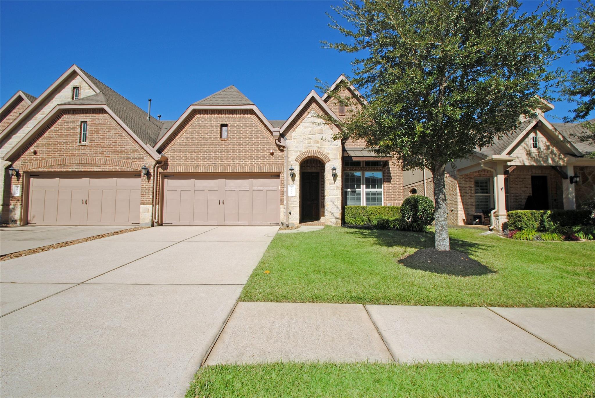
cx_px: 298
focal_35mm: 15
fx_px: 248
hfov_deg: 100.3
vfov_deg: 77.5
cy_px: 199
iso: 100
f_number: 11
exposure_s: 1/200
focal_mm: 10
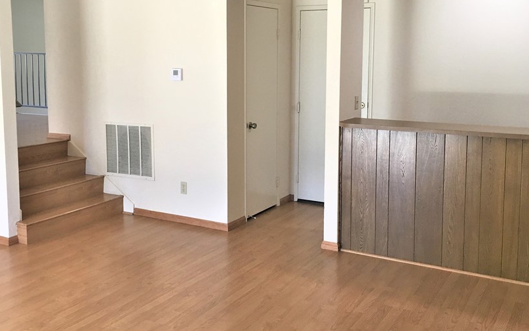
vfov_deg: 32.5
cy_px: 118
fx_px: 562
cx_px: 260
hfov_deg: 50.4
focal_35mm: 39
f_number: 2.2
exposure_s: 1/30
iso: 80
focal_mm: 4.15
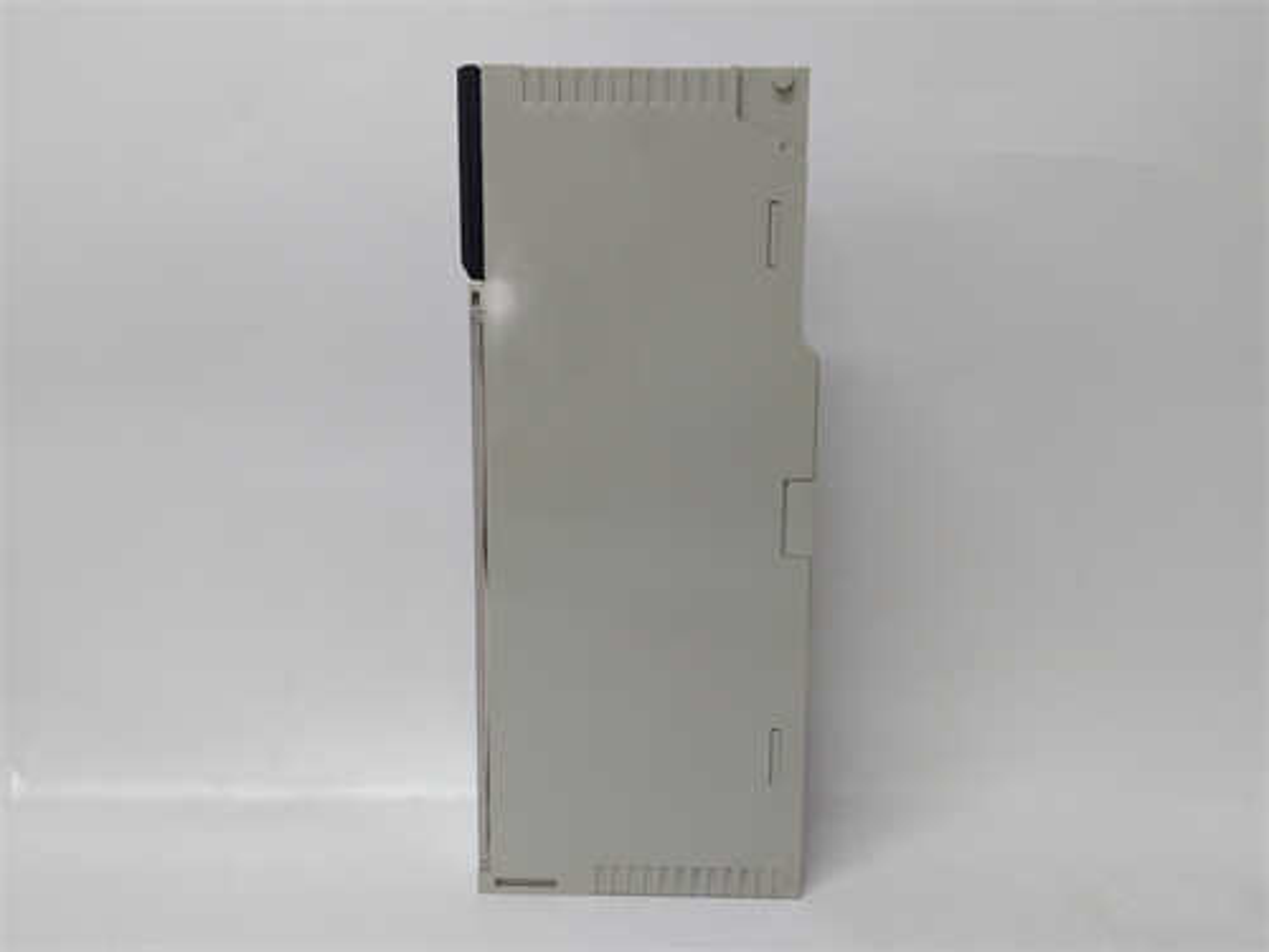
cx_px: 634
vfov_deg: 51.4
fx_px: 990
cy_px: 476
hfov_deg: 65.3
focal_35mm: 27
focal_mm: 3.79
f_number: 2
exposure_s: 1/33
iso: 162
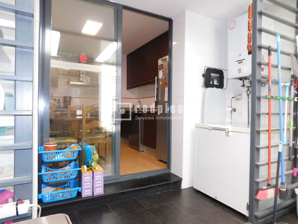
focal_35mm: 23
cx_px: 149
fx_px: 198
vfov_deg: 58.9
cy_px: 112
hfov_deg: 73.9
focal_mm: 4
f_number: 3
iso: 140
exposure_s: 1/30
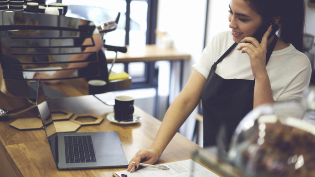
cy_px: 93
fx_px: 485
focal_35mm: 58
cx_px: 158
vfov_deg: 20.7
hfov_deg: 36.0
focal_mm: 55
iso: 320
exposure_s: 1/125
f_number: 2
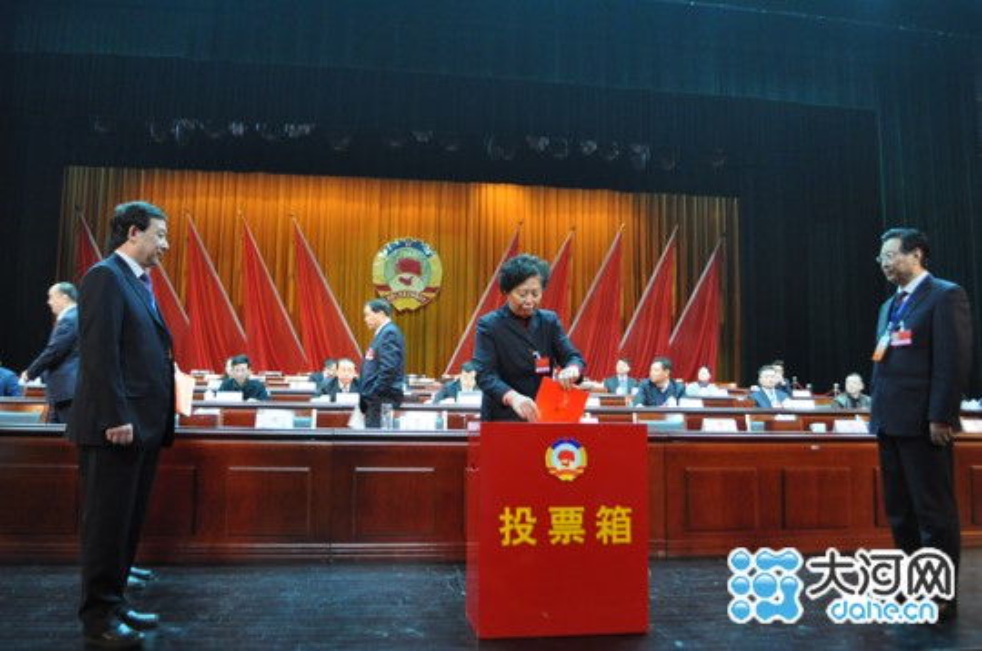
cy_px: 326
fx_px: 817
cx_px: 491
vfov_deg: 43.5
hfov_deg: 62.0
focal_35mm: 30
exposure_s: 1/40
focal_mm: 20
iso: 1600
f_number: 3.8
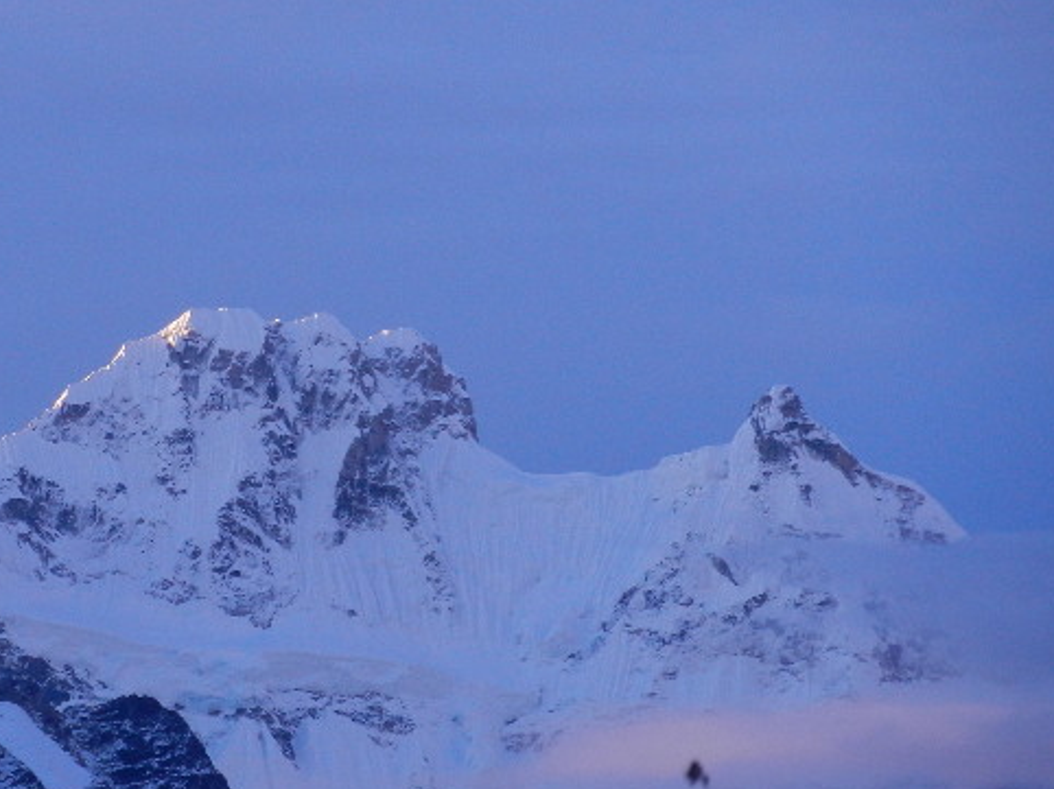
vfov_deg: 3.1
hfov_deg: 4.1
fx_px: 14760
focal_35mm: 485
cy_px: 444
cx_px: 280
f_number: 5.3
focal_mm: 52.6
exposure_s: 1/100
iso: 280
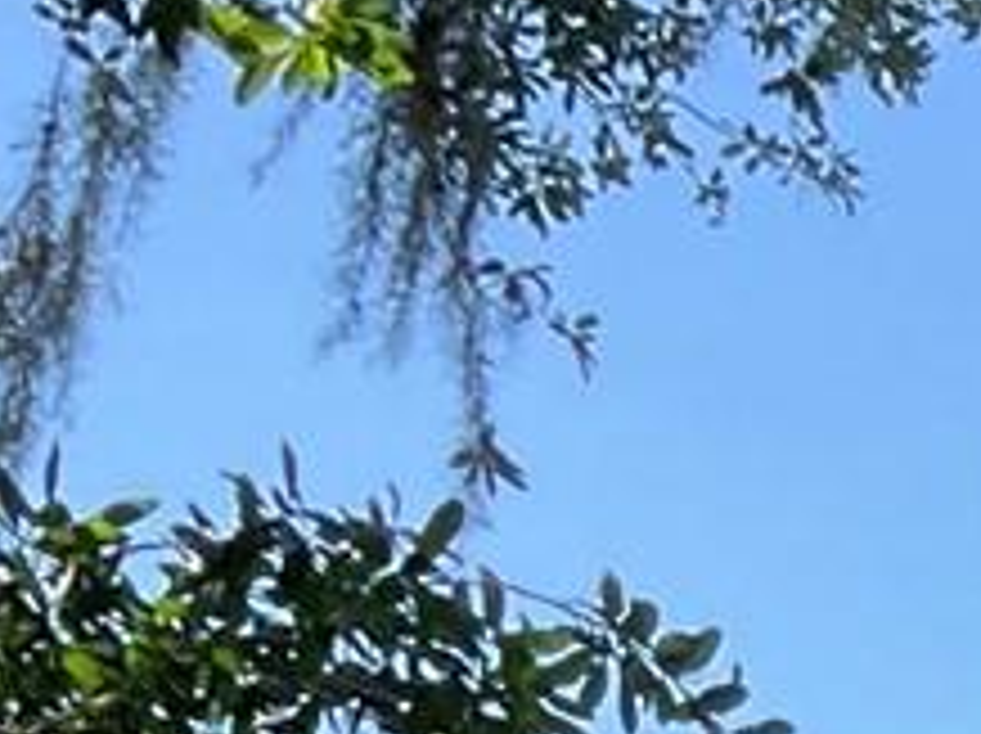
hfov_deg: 8.1
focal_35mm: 213
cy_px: 2270
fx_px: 6030
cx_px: 2804
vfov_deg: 6.3
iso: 16
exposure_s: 1/529
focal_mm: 3
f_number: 1.8
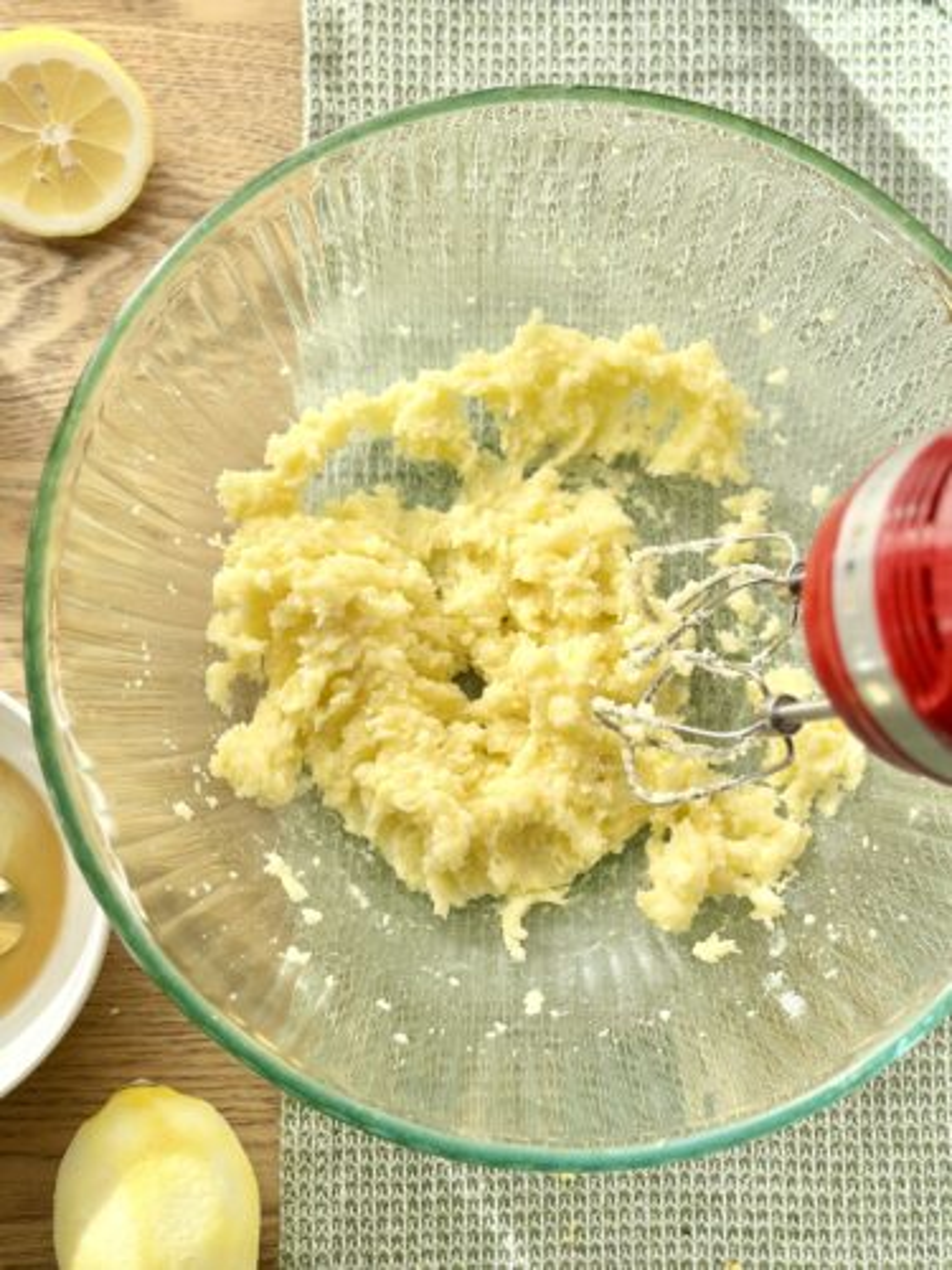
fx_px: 1760
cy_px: 635
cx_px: 476
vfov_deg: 39.7
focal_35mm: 48
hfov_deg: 30.3
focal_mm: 6.86
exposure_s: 1/1199
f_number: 1.78
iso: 80
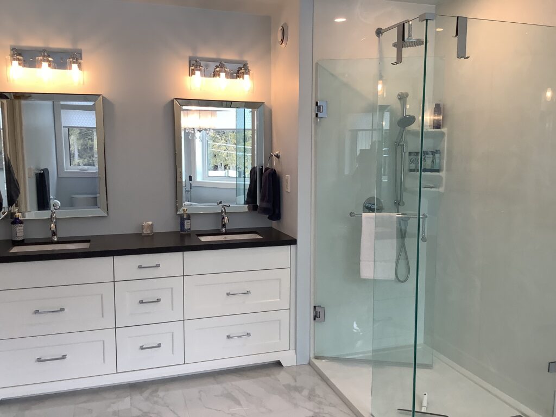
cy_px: 208
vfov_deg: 45.4
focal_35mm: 31
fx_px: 498
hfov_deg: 58.4
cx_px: 278
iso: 80
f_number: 2.4
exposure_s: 1/120
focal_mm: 3.3
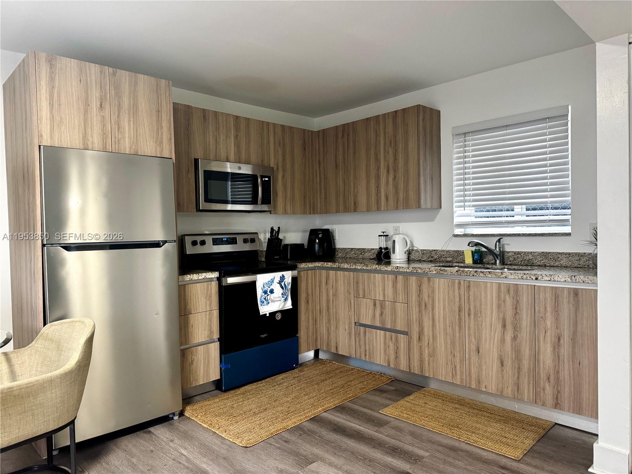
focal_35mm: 24
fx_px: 438
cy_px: 237
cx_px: 316
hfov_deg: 71.6
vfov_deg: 56.8
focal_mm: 6.76
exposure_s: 1/60
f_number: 1.78
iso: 320
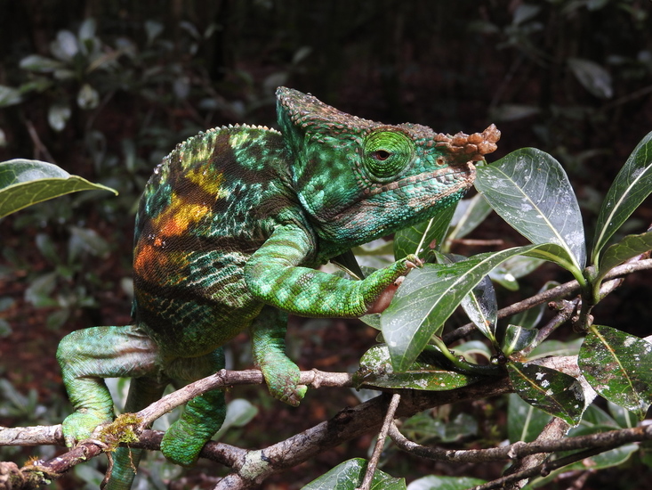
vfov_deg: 22.6
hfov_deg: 29.8
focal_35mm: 65
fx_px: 1224
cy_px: 245
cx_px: 326
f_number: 4.2
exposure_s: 1/50
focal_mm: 11.6
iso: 100
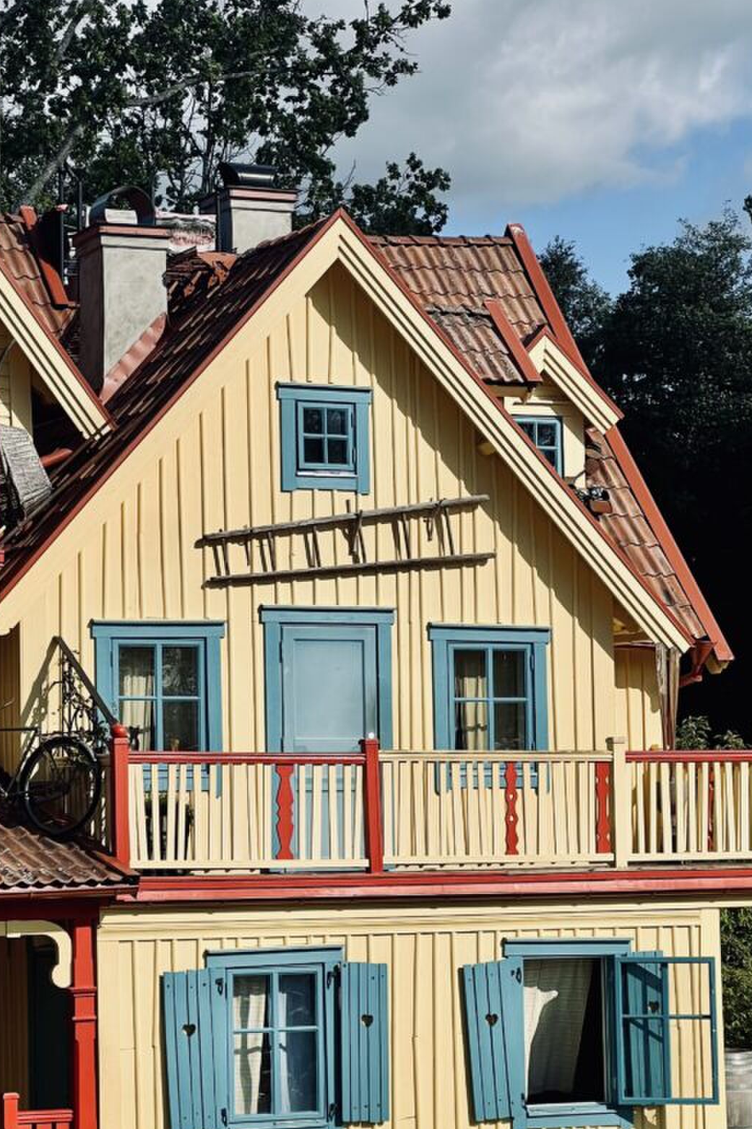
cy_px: 640
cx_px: 212
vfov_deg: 19.4
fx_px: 3290
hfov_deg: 13.0
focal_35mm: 105
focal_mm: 9
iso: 32
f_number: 2.8
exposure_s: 1/986
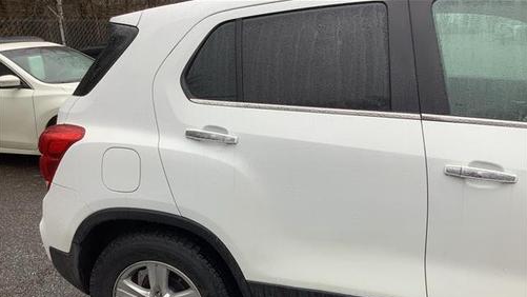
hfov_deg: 58.0
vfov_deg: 34.3
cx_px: 263
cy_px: 198
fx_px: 475
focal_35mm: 34
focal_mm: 3.3
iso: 32
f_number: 2.4
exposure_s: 1/120
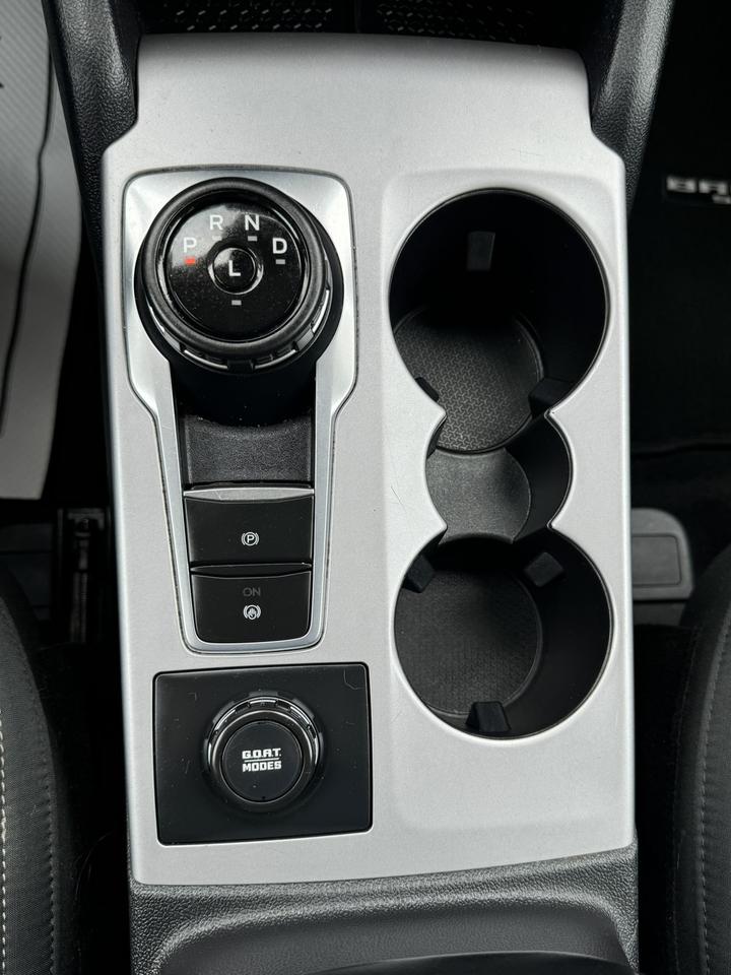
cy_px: 488
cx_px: 366
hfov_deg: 56.8
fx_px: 676
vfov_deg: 71.6
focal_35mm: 24
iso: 64
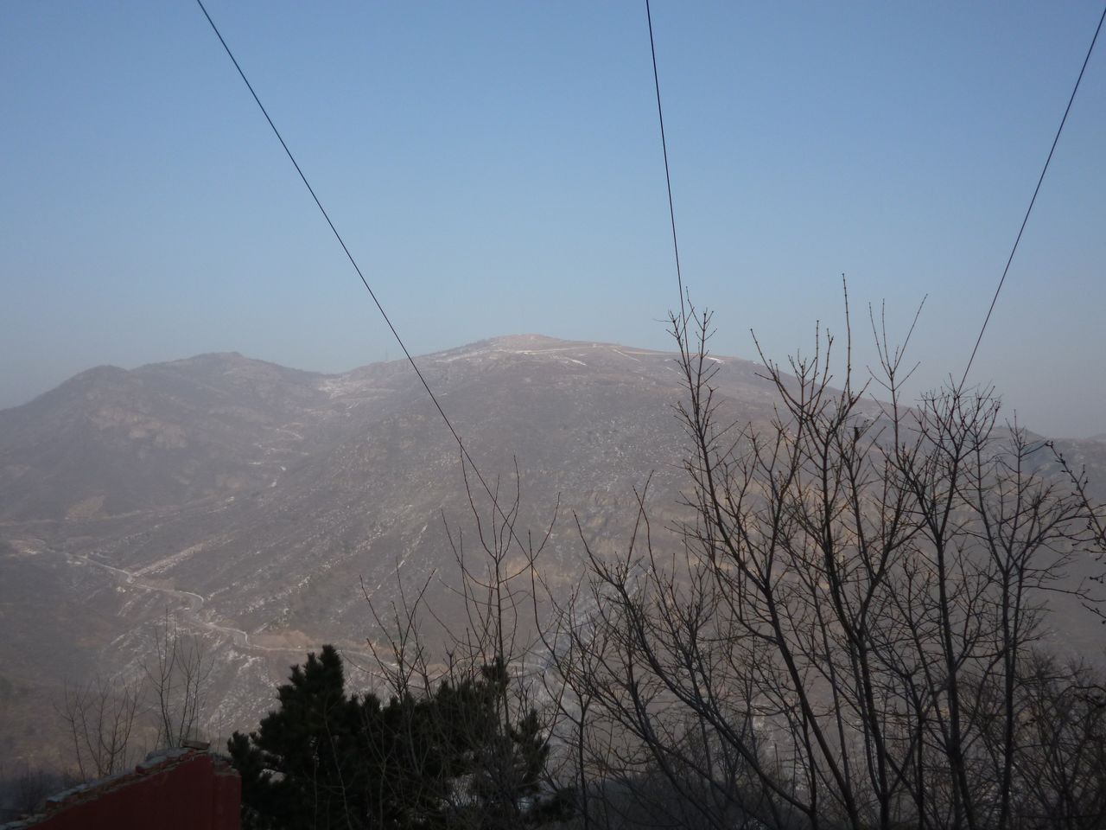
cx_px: 553
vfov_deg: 44.2
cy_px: 415
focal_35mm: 32
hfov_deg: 56.8
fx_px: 1022
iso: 100
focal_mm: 5.7
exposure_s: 1/800
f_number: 3.3
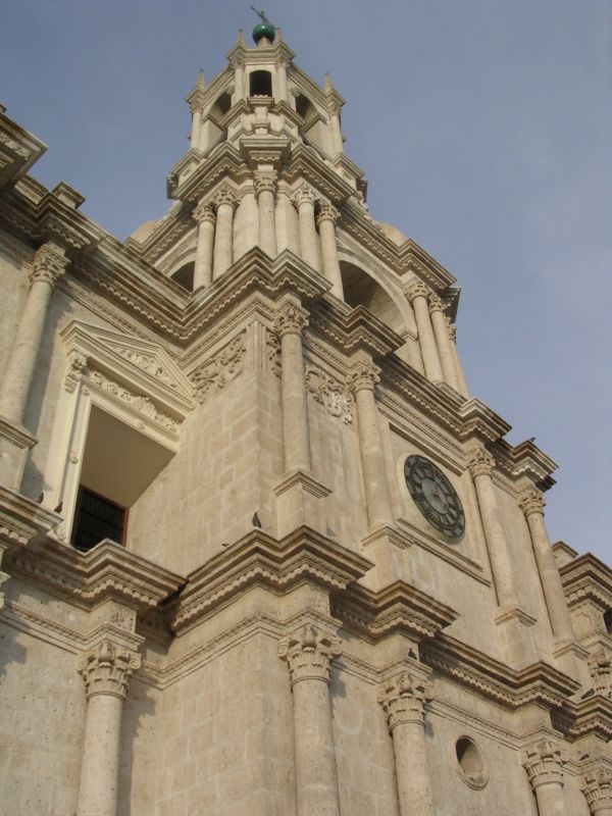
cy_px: 408
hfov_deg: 37.7
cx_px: 306
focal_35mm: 38
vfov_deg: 49.0
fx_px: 896
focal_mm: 5.8
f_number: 5.6
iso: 100
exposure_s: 1/249
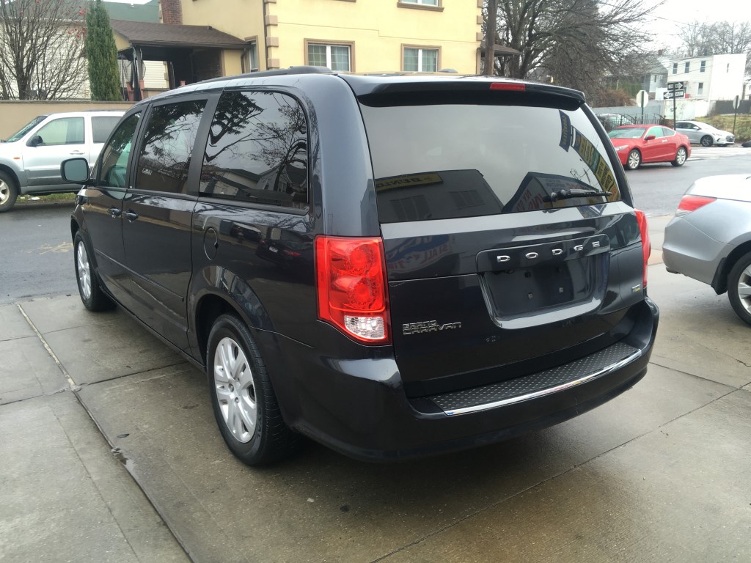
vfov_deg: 48.2
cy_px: 282
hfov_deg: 61.7
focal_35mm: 29
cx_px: 376
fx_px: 629
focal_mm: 4.15
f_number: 2.2
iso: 25
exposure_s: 1/138
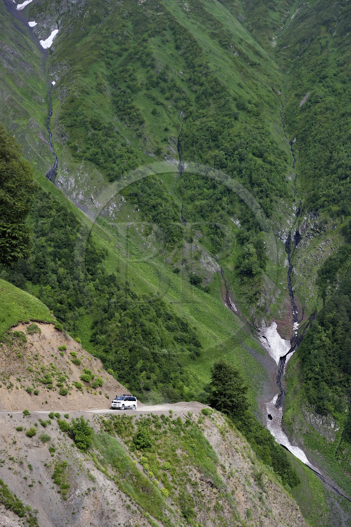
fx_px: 951
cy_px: 264
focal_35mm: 65
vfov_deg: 31.0
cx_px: 176
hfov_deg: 20.9
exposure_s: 1/320
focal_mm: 65
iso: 200
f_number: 9
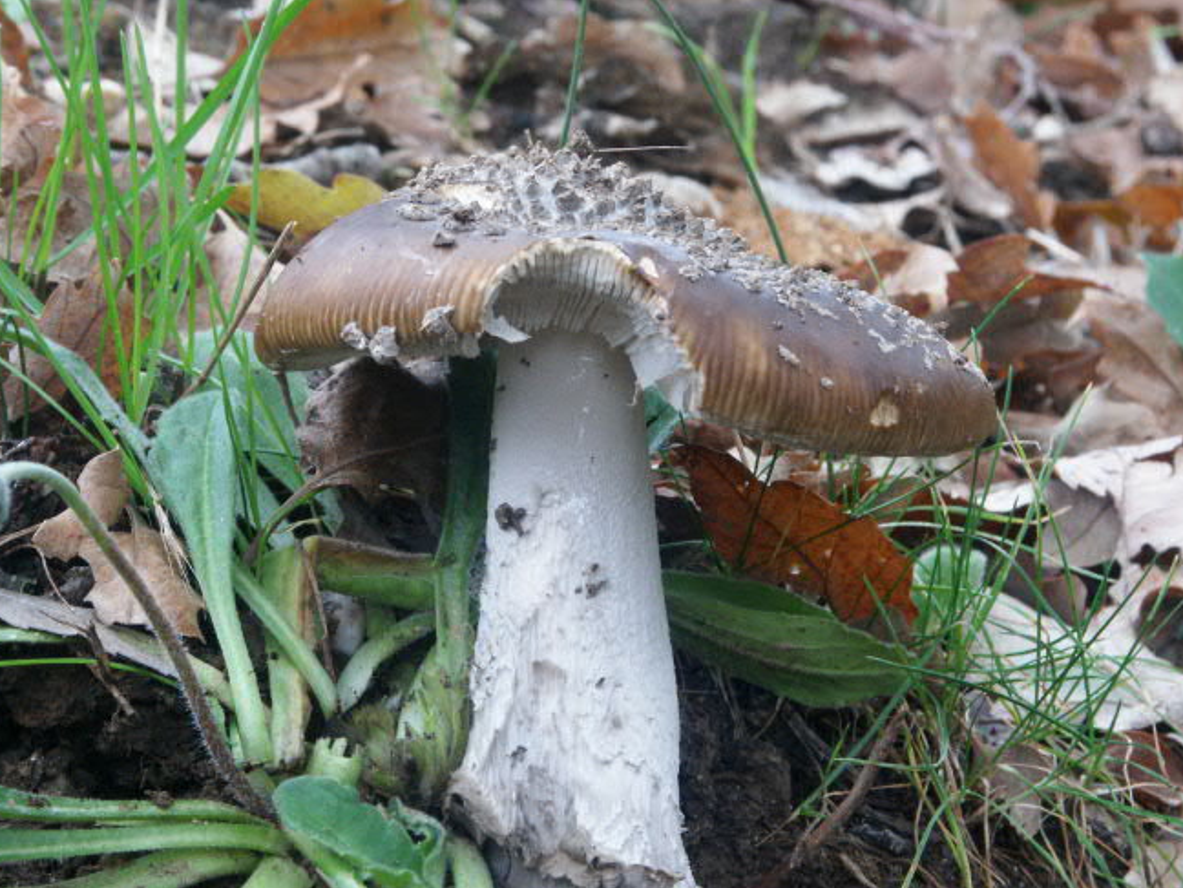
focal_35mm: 168
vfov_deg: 8.8
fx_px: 5741
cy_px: 457
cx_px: 528
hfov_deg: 11.8
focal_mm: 34.57
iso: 200
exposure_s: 1/8
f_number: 8
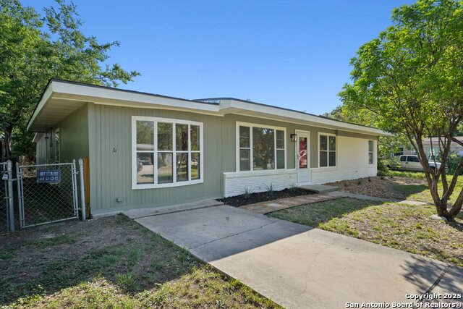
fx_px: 244
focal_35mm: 19
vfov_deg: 64.6
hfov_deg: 86.9
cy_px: 154
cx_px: 232
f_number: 8
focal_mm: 19
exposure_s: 1/800
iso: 500
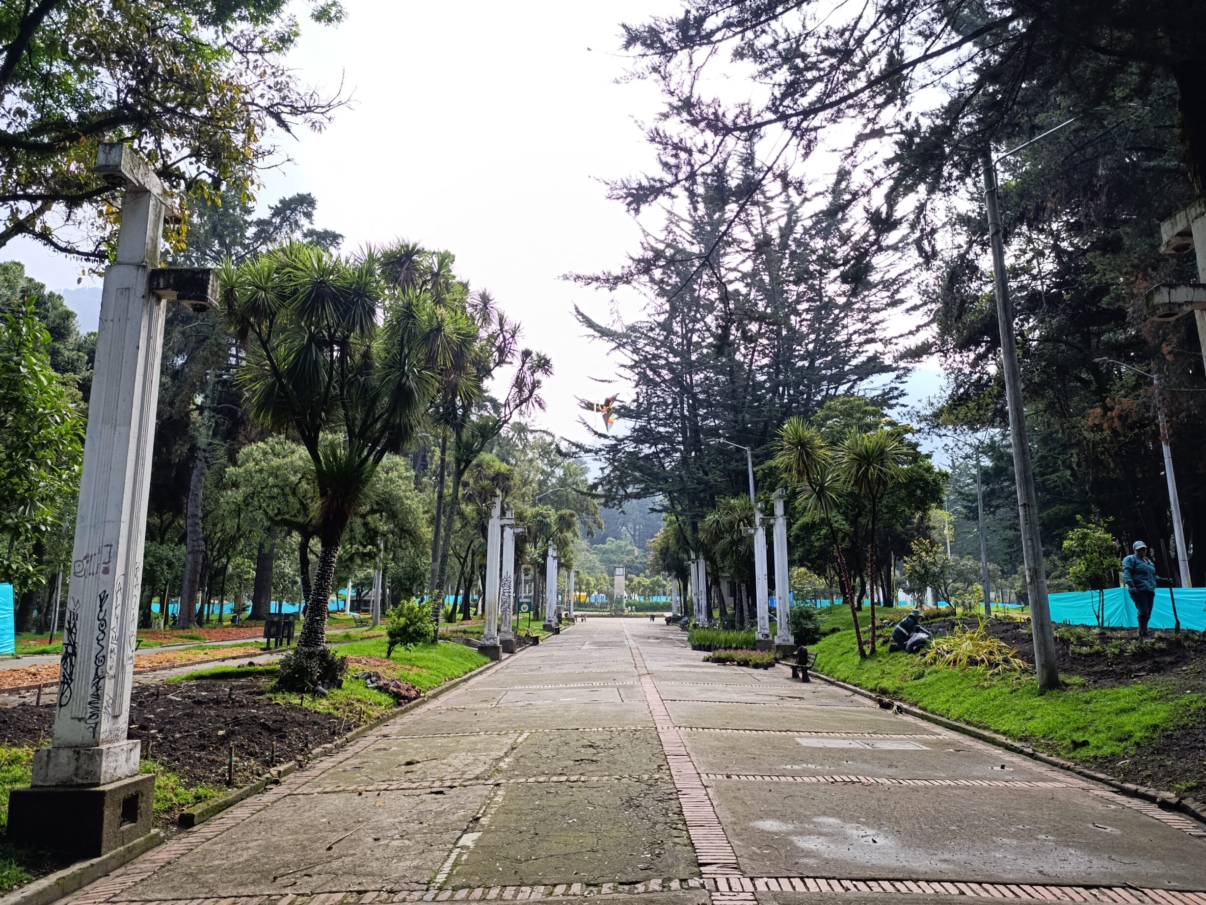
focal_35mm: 24
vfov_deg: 56.8
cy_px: 454
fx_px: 836
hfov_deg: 71.6
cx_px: 624
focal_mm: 6.14
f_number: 1.6
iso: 50
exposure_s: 1/138
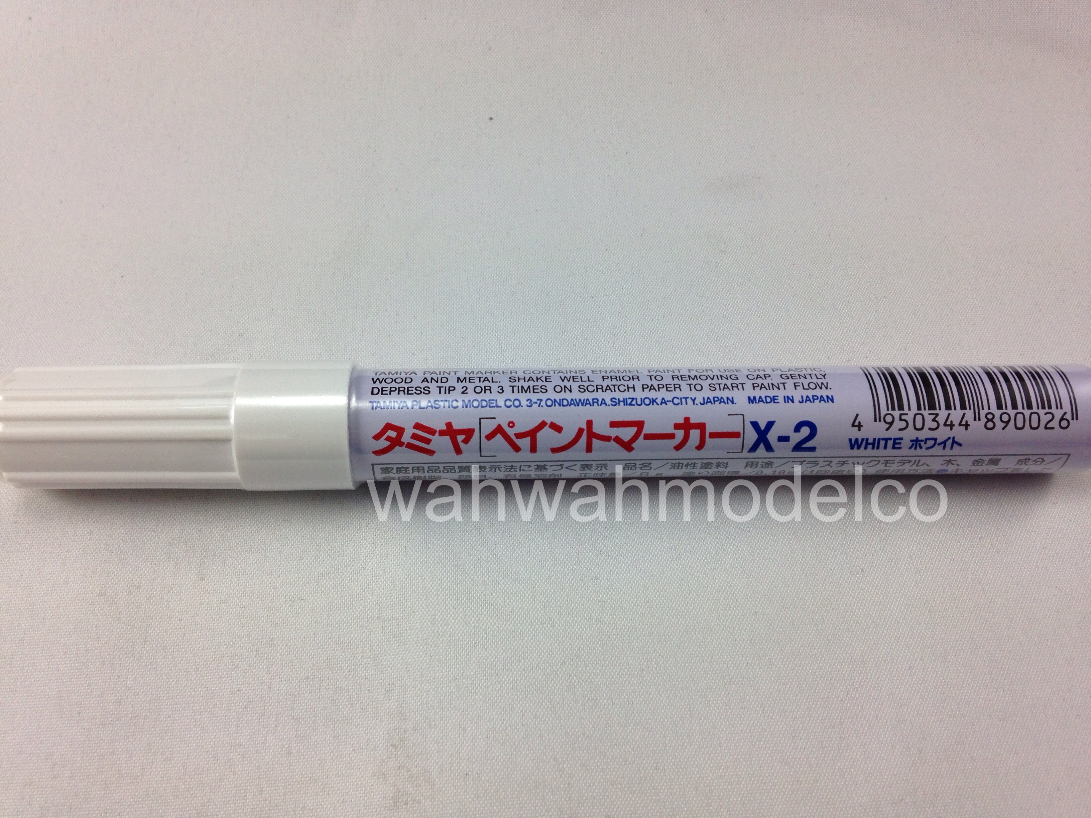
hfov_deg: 55.4
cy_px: 409
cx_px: 546
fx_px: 1040
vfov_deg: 42.9
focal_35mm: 33
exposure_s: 1/120
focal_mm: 4.13
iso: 64
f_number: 2.4
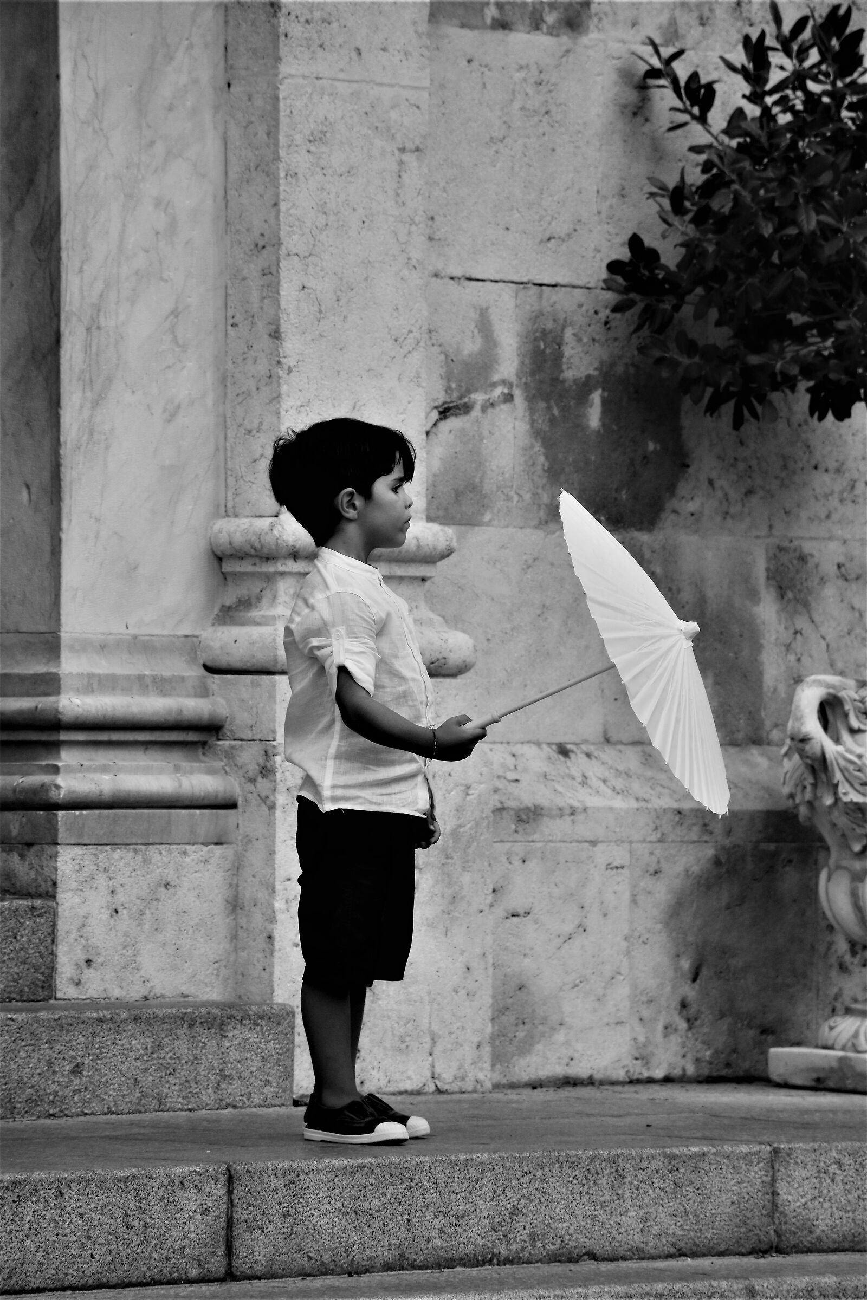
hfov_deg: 6.5
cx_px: 434
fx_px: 7586
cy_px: 650
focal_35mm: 210
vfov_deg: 9.8
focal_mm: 140
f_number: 5.6
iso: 560
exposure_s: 1/1000
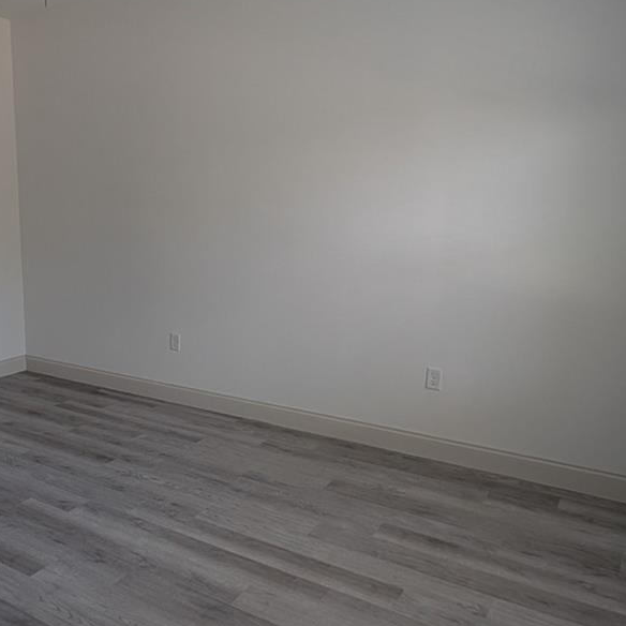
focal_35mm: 29
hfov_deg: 53.8
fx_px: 593
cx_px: 179
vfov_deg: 55.6
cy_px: 302
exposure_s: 1/60
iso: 45
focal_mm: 2.23
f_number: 1.95
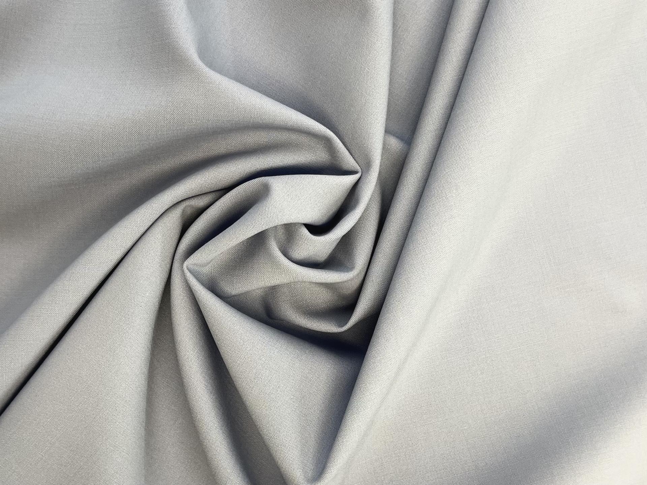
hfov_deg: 69.4
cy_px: 242
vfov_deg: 54.9
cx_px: 324
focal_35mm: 25
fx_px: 467
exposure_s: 1/60
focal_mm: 5.1
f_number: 1.6
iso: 64
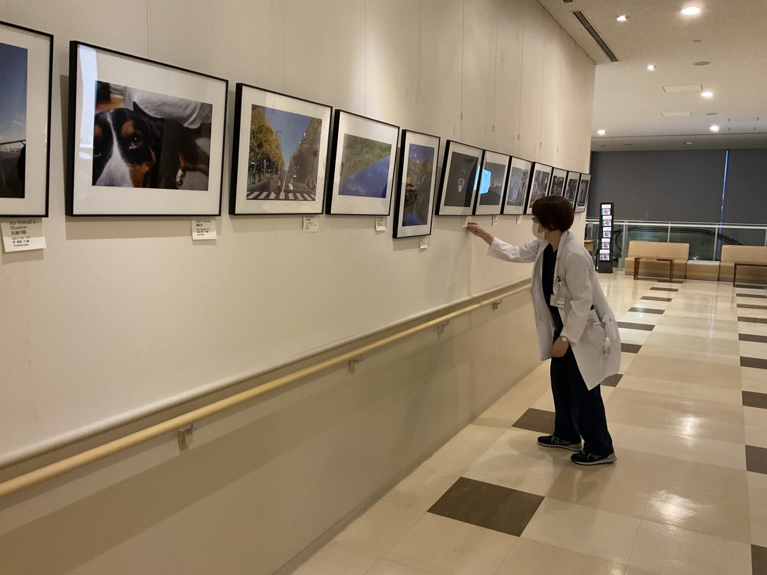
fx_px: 643
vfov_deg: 48.2
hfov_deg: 61.7
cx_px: 384
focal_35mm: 29
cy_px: 288
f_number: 1.8
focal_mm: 3
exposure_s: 1/50
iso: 250
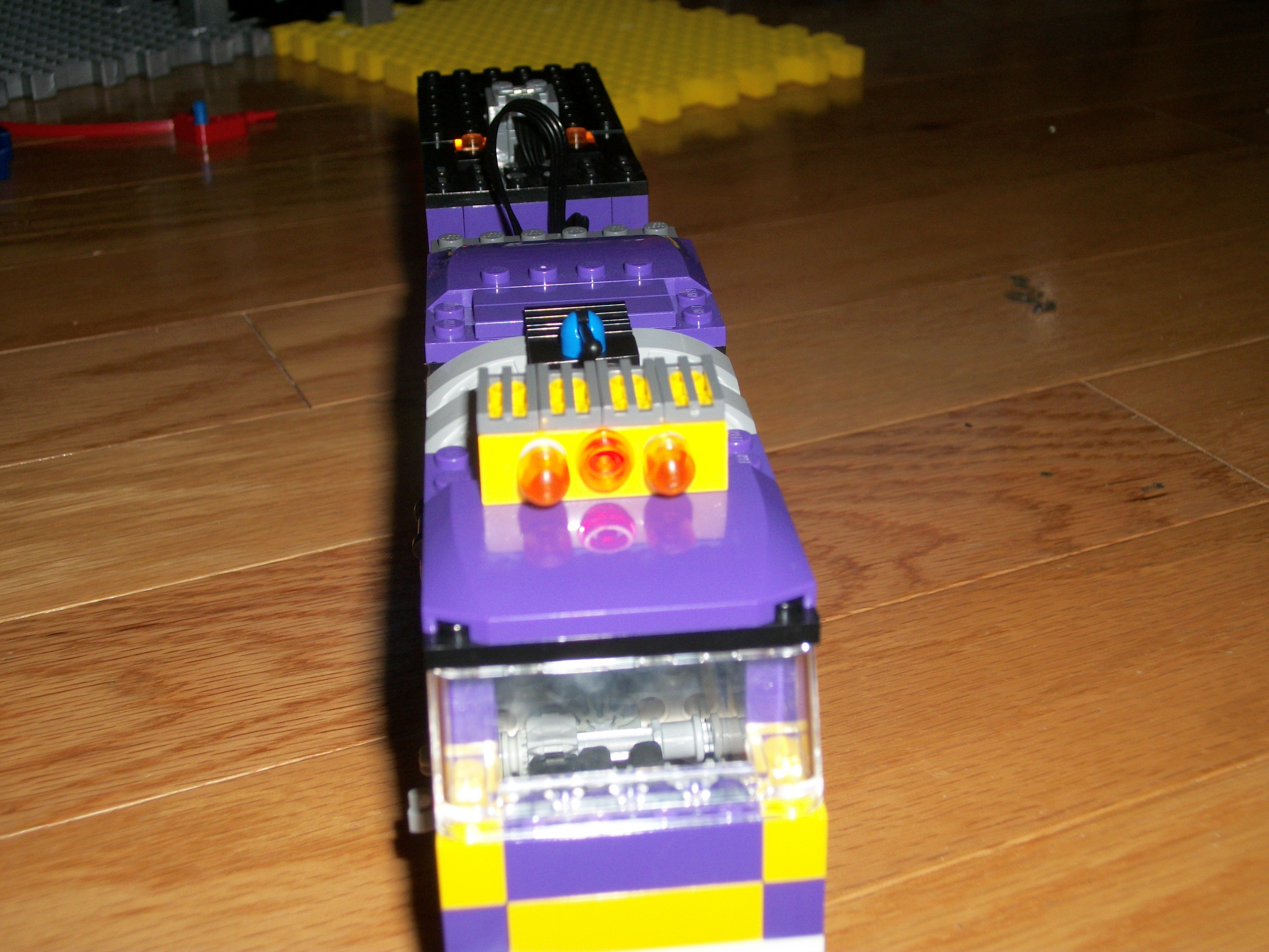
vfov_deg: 29.1
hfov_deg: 38.2
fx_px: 1833
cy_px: 476
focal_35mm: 50
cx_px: 634
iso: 80
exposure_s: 1/40
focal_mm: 8.8
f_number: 3.6
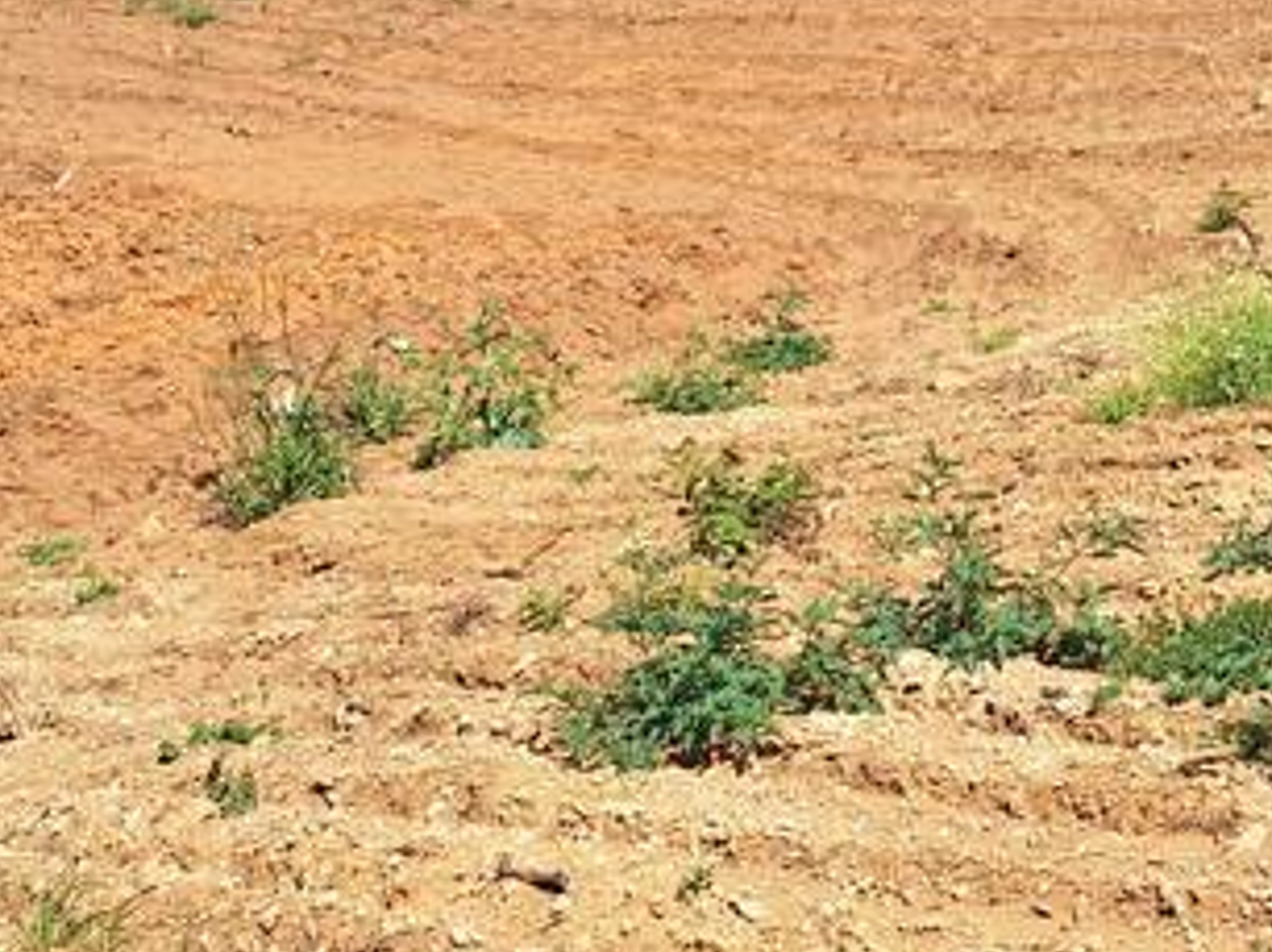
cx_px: 1185
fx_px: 2827
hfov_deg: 24.5
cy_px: -299
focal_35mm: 77
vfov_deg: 17.8
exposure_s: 1/2155
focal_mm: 5.54
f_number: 1.8
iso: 40
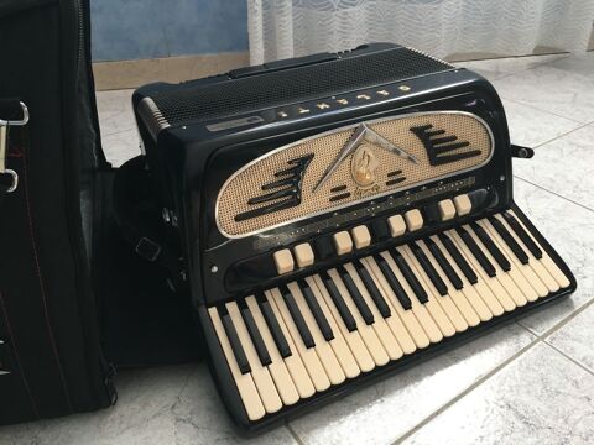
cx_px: 297
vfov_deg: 48.2
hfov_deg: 61.7
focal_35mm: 29
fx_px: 498
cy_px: 222
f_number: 2.2
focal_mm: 4.15
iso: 125
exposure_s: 1/33
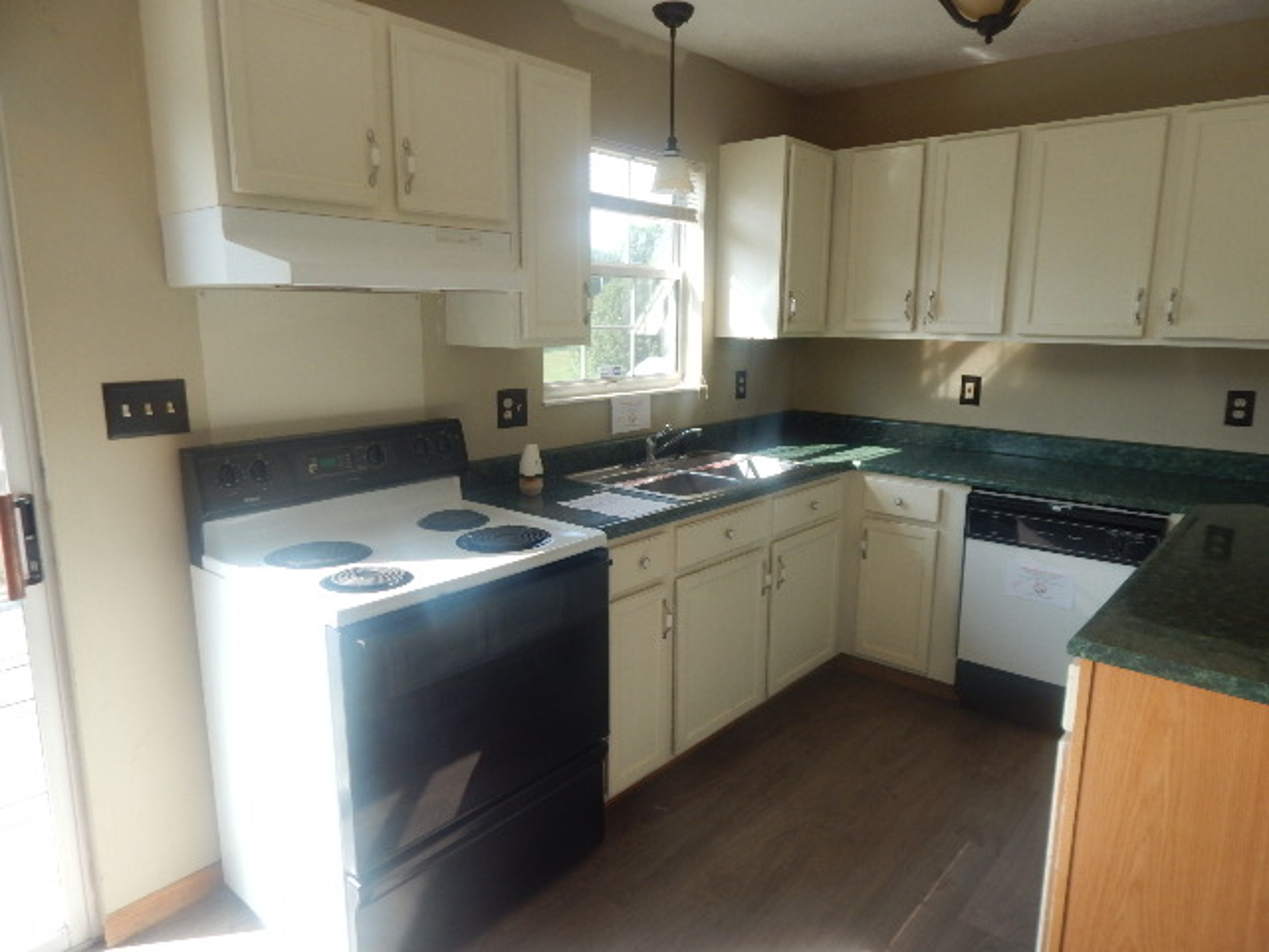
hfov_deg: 76.4
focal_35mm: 22
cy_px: 476
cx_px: 634
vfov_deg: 61.1
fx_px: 807
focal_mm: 4
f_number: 3
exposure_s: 1/160
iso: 125
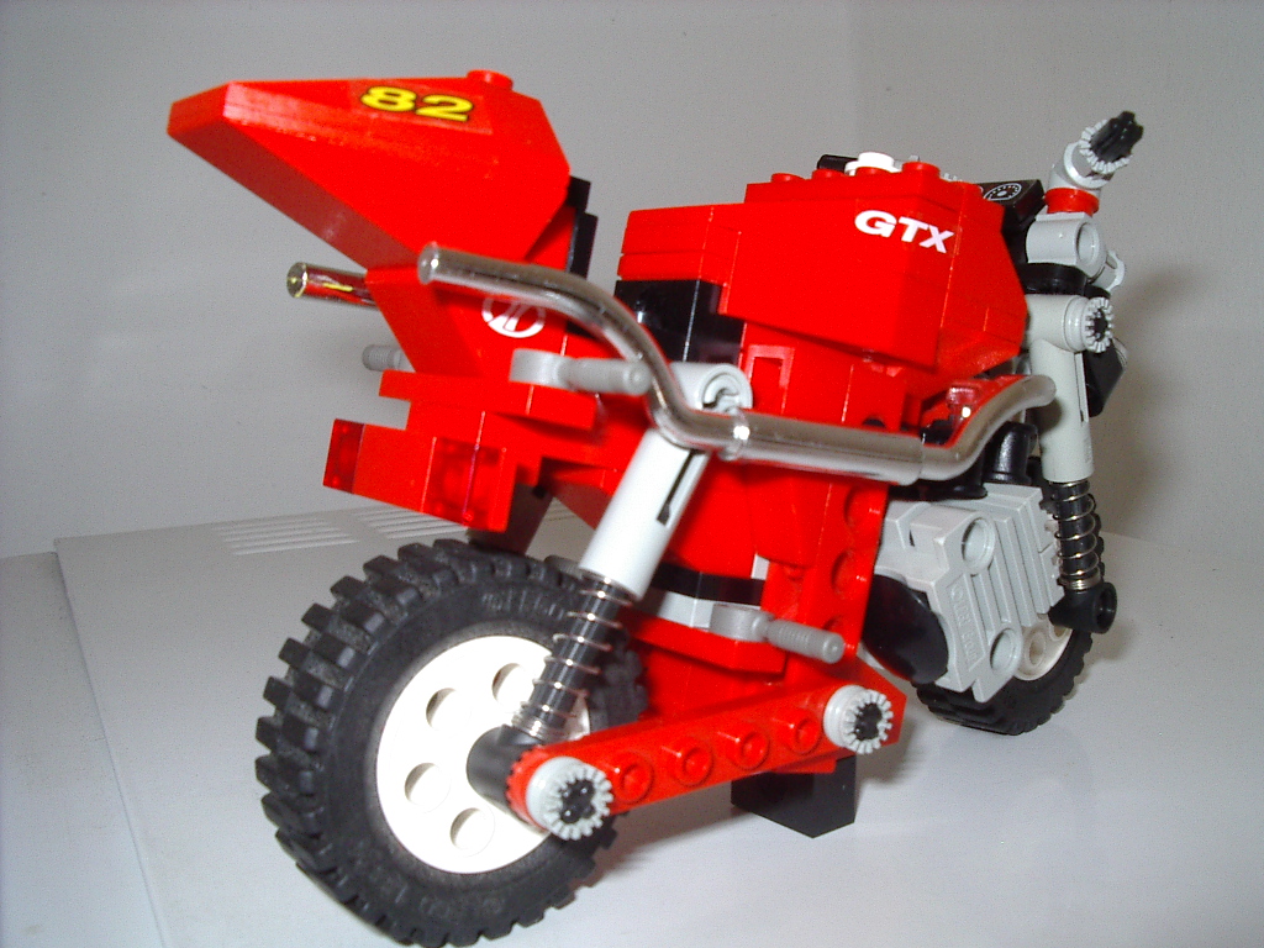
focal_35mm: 38
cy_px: 474
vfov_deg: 37.7
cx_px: 632
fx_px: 1388
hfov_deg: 49.0
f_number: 4.8
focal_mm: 5.8
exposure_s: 1/60
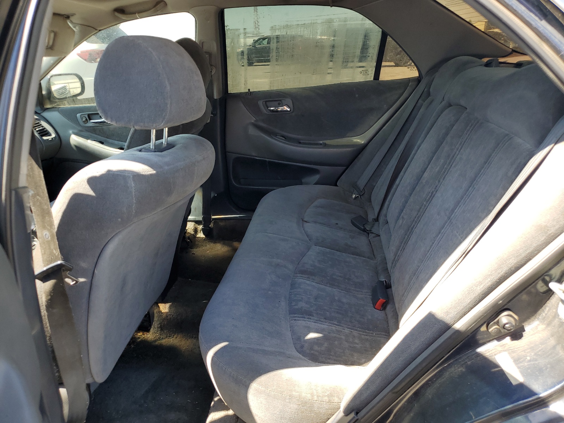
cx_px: 282
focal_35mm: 26
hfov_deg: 67.3
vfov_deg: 53.1
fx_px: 424
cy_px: 212
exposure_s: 1/312
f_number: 1.5
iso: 50
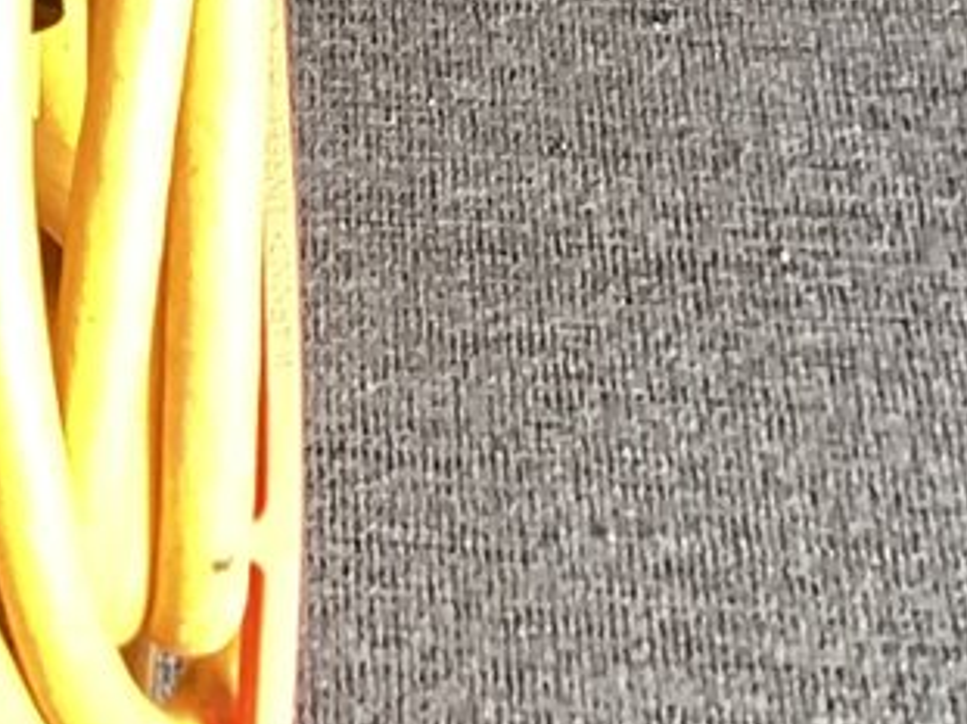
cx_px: -285
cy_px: -396
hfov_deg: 12.7
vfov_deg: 9.5
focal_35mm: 151
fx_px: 4217
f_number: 2.4
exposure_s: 1/50
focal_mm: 3.3
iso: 125
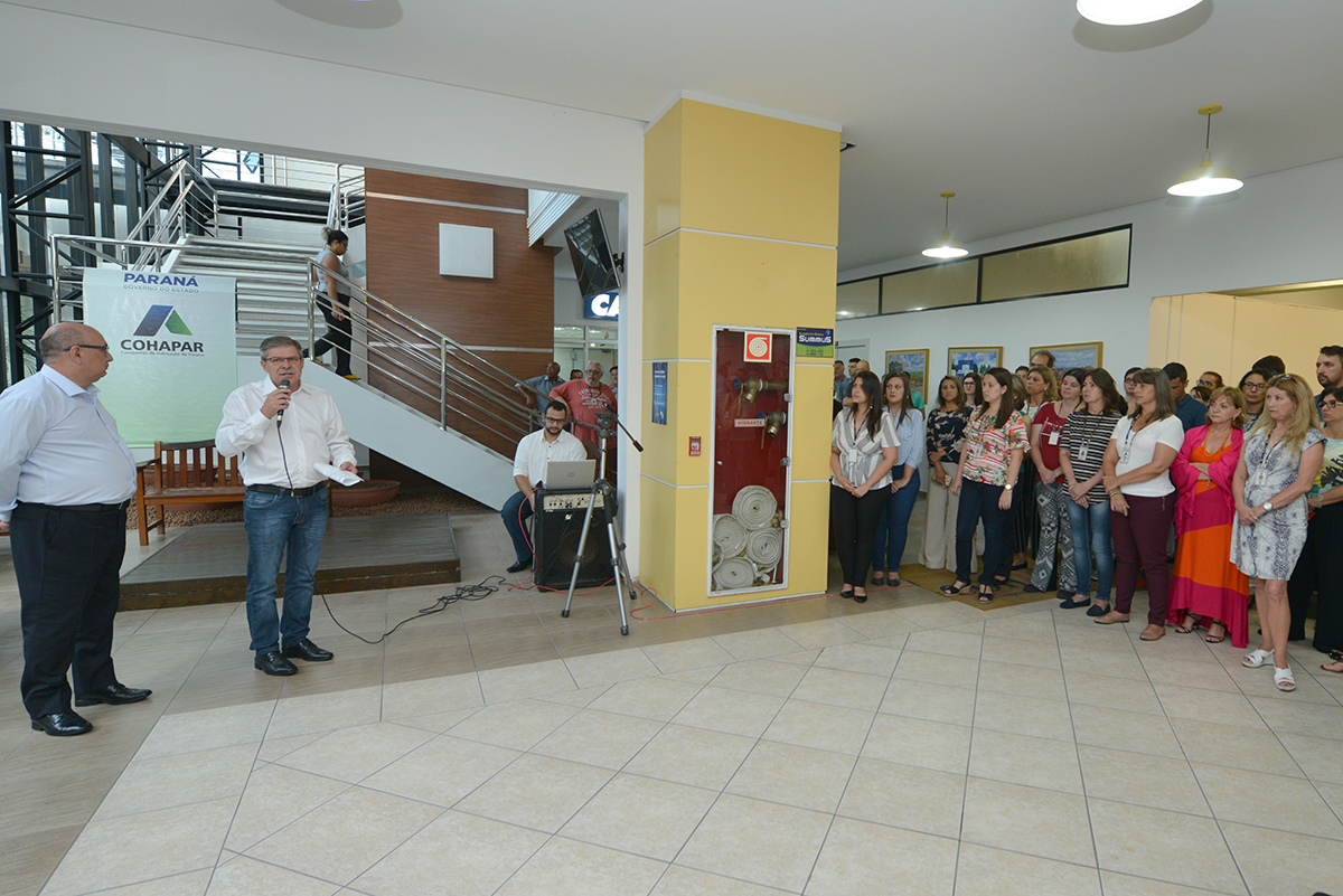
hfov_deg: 96.7
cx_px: 672
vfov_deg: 73.8
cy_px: 448
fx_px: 597
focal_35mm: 16
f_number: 4.5
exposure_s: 1/60
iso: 640
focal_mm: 16
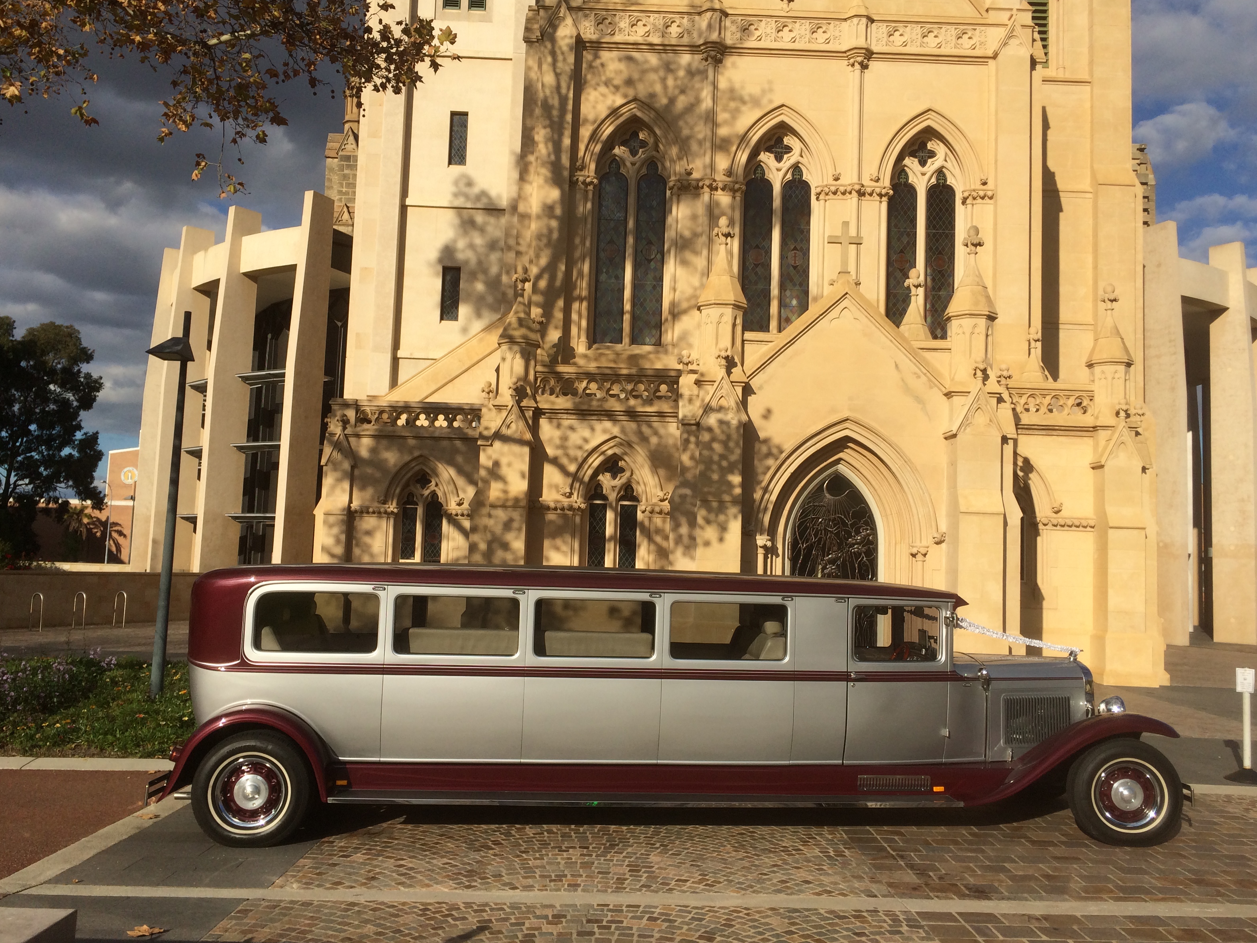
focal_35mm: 30
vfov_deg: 46.8
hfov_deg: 60.0
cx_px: 641
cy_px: 457
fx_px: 1089
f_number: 2.2
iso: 32
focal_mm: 4.15
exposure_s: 1/3425
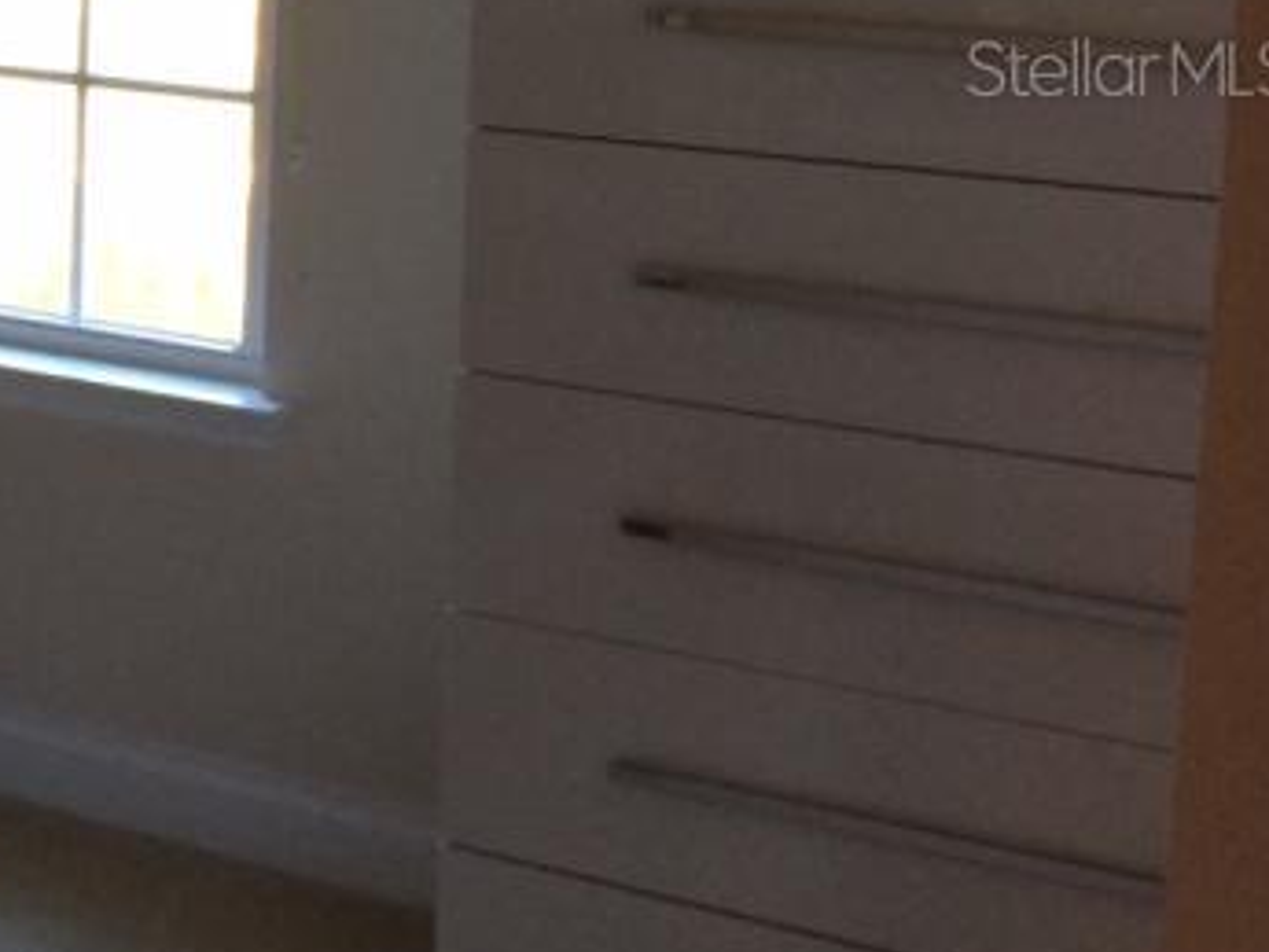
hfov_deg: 20.0
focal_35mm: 86
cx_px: -570
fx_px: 3154
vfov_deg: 16.9
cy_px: 66
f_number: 2.2
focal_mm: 4.15
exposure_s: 1/30
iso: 125
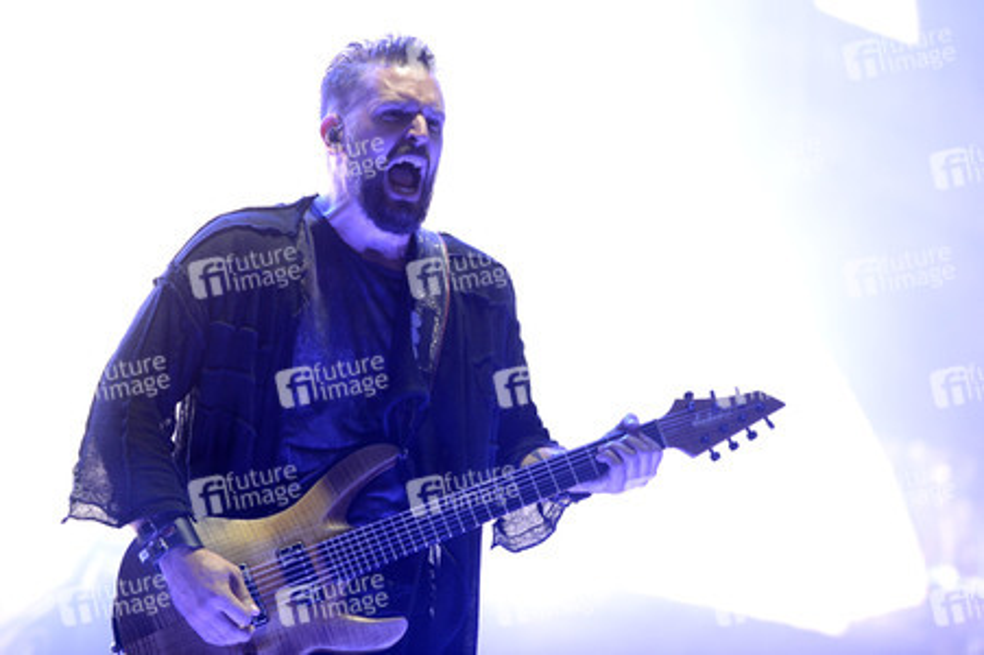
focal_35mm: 140
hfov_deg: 14.7
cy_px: 328
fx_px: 3824
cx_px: 492
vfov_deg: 9.8
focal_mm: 140
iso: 1250
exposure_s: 1/250
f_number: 2.8
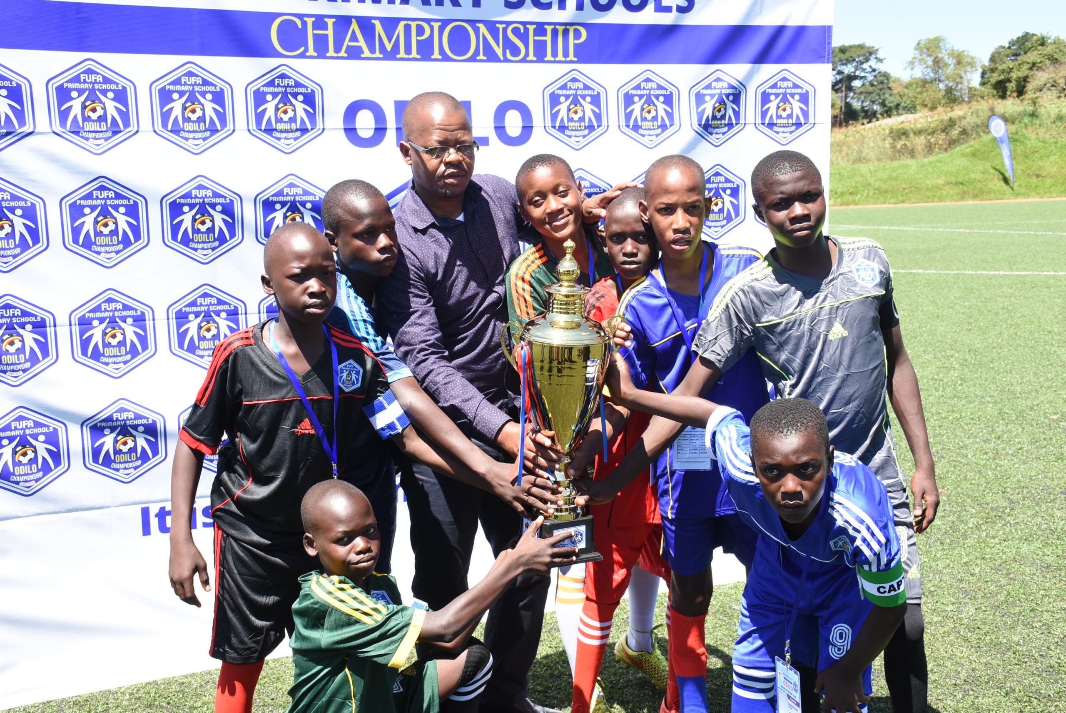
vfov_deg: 33.1
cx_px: 533
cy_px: 356
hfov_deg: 47.9
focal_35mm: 40
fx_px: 1200
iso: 400
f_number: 8
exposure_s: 1/320
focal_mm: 27
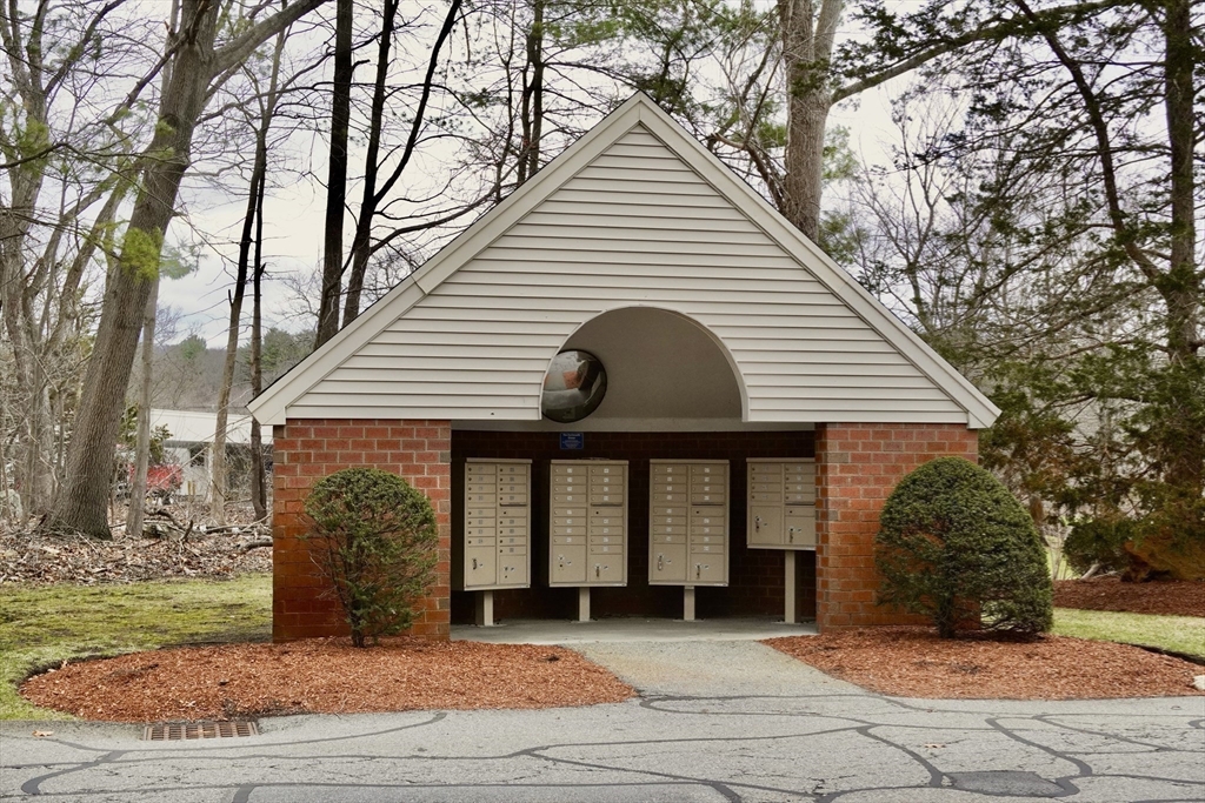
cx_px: 602
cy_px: 402
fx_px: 1557
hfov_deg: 42.3
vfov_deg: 29.0
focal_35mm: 46
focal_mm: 31
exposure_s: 1/800
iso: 800
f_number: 8
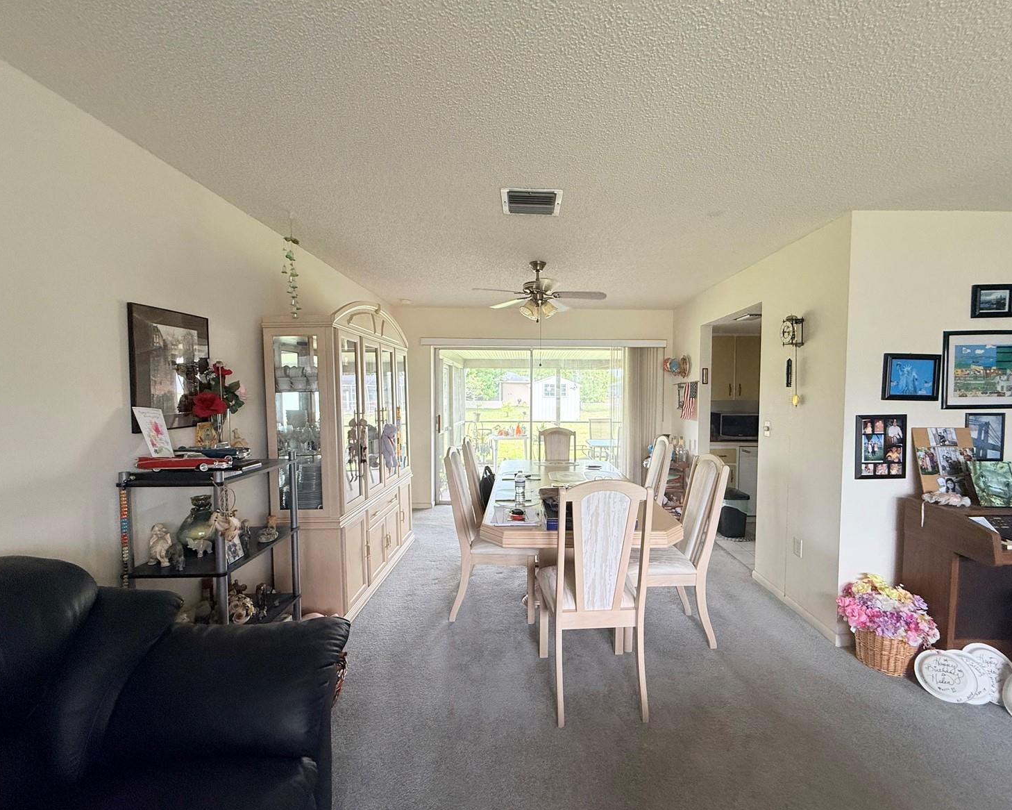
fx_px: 449
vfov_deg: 84.0
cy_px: 411
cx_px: 536
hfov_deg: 96.7
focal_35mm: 15
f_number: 2.2
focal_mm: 2.22
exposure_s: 1/99
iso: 160
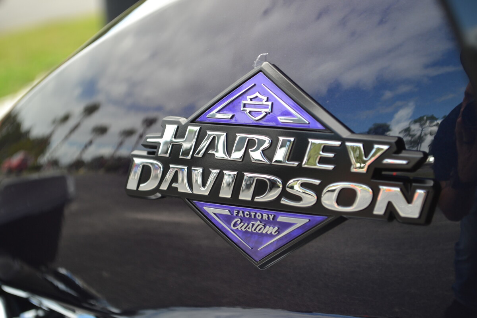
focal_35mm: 82
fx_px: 1093
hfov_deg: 24.6
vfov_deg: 16.6
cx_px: 238
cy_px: 159
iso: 140
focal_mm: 55
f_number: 5.6
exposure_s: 1/125
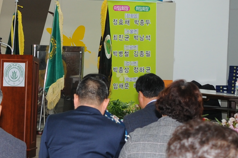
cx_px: 58
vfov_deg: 9.4
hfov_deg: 14.0
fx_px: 964
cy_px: 50
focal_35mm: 146
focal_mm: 24
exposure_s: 1/60
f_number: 5
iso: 200
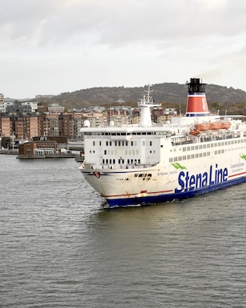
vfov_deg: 19.2
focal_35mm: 100
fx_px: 910
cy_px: 153
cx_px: 181
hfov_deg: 15.3
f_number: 4
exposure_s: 1/320
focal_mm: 70
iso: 100
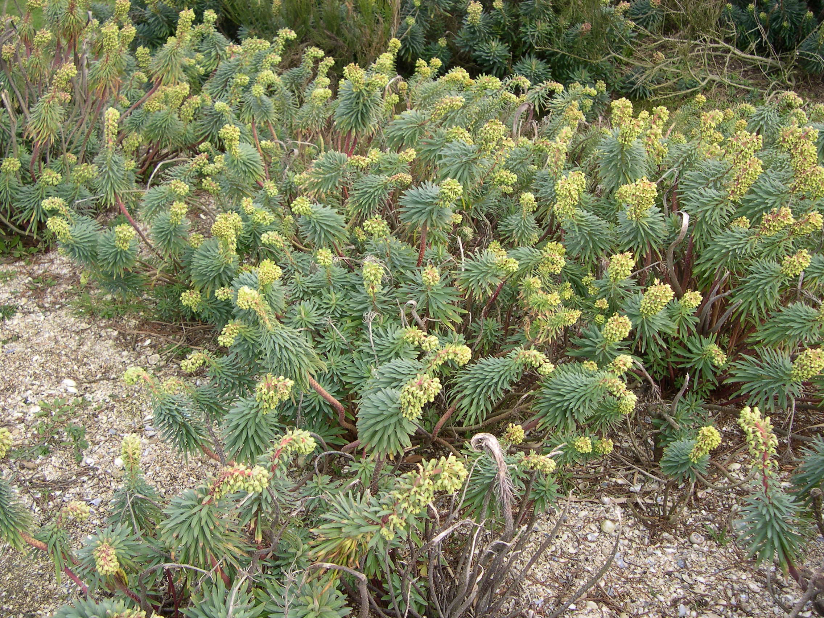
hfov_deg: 49.0
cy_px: 309
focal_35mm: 38
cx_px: 412
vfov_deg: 37.7
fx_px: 905
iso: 100
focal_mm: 8
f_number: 2.8
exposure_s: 1/200
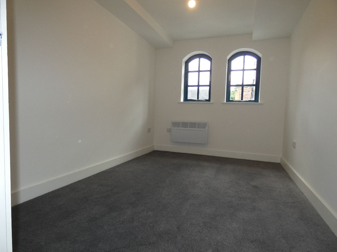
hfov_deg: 81.7
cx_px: 168
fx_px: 195
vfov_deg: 66.0
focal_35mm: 20
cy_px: 126
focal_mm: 3.6
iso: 100
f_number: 2.8
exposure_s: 1/60
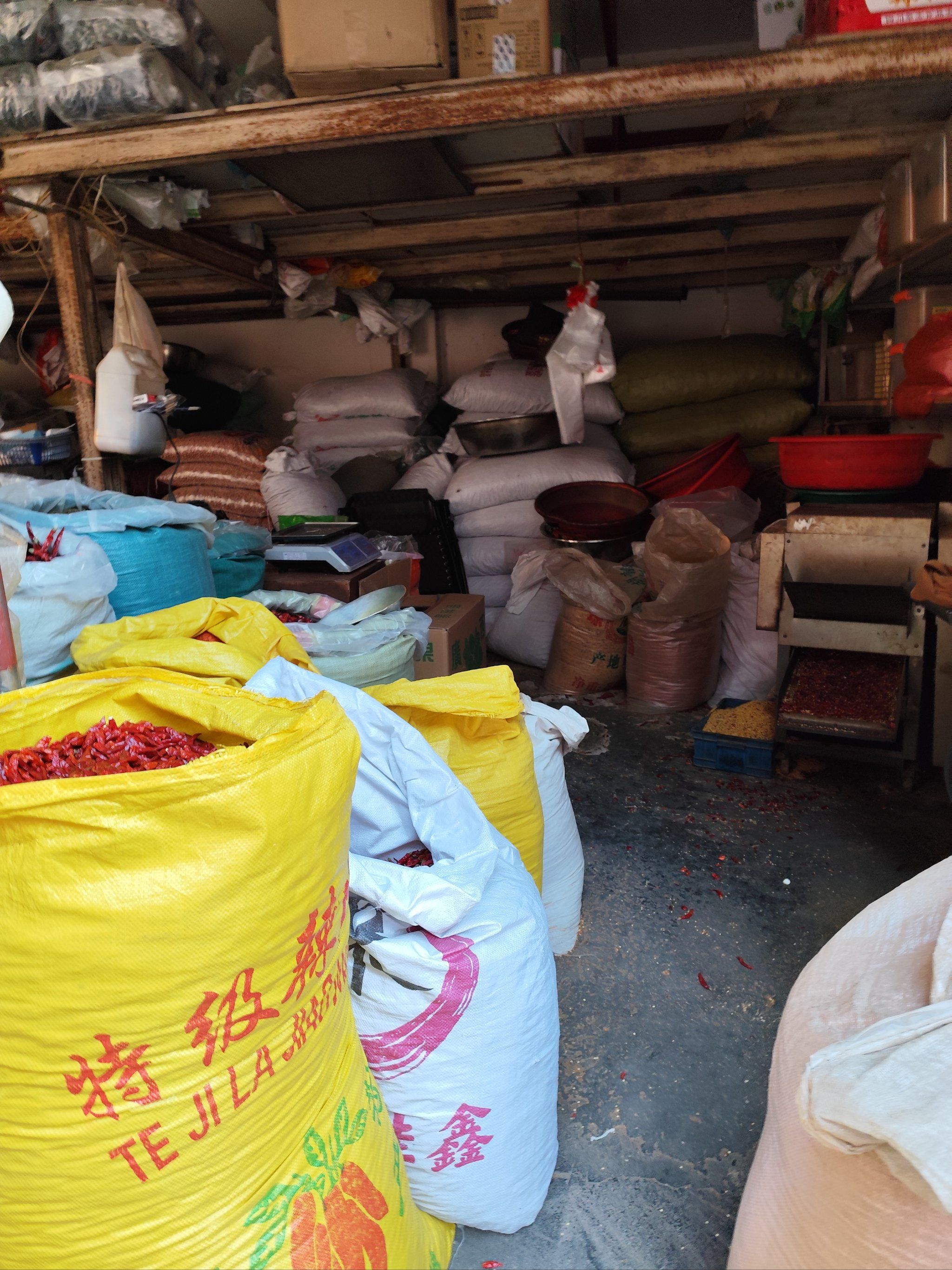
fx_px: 843
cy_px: 635
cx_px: 476
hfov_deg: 58.9
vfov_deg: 73.9
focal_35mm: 23
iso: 200
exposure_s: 1/50
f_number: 1.65
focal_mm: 6.14
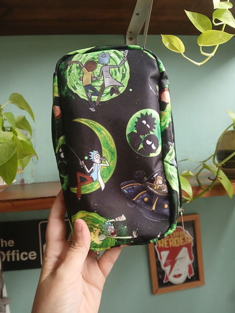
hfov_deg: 53.1
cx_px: 118
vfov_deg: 67.3
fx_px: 235
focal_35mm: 26
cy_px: 156
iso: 200
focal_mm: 3.98
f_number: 1.8
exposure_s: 1/50
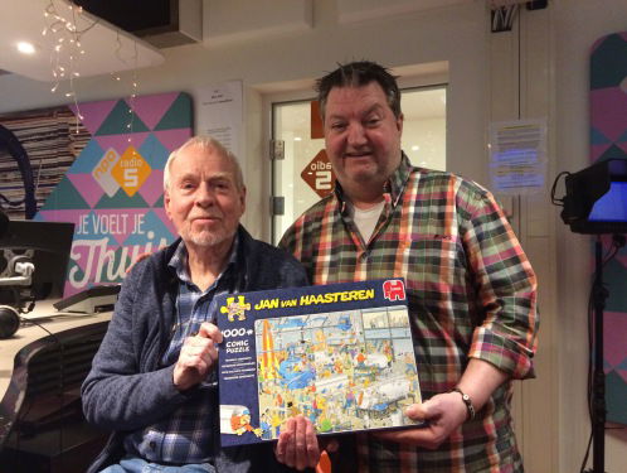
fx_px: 526
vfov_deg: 48.3
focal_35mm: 29
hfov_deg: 61.6
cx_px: 314
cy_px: 236
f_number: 2.2
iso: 320
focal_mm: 4.15
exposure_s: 1/25
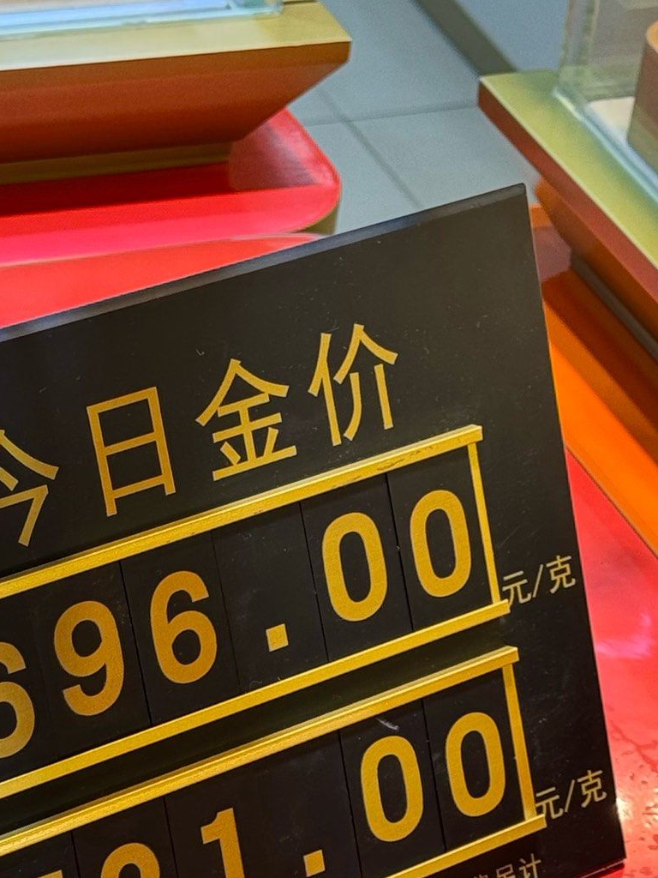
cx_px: 216
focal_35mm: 128
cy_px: 725
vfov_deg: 15.3
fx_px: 3244
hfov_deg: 11.6
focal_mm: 6.76
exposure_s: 1/159
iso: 50
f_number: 1.78
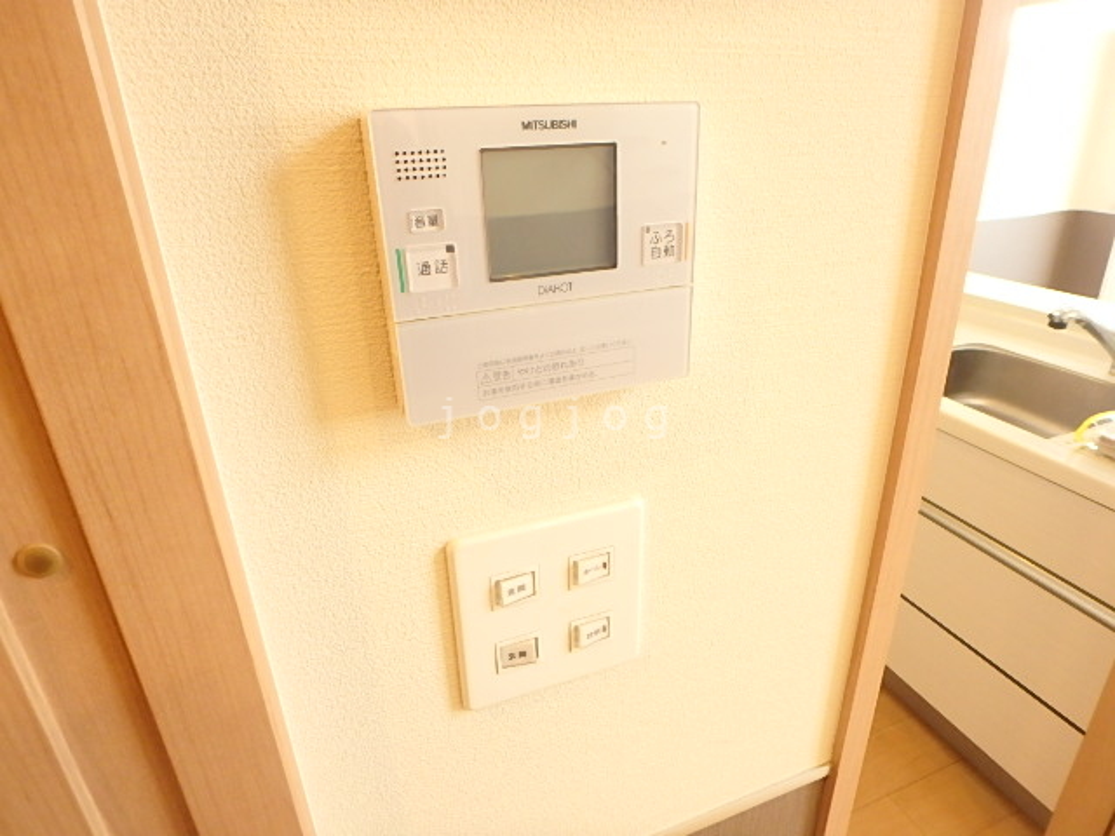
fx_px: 676
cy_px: 418
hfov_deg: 79.0
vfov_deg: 63.4
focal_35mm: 21
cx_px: 558
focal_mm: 3.7
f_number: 3.5
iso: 320
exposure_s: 1/30
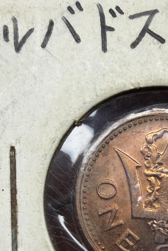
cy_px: 246
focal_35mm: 66
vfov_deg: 28.7
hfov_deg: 20.0
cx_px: 168
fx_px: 462
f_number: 2.2
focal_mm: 2.22
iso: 50
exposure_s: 1/507
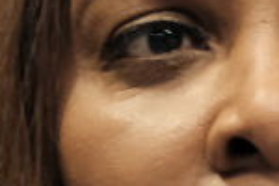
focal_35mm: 2052
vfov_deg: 0.7
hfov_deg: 1.0
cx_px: 761
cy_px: 300
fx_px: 15902
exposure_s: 1/100
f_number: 4.8
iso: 3200
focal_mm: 200
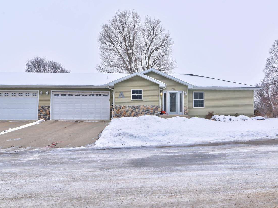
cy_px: 103
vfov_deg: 51.3
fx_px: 217
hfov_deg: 65.1
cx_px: 157
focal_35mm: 27
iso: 100
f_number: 8
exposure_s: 1/250
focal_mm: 24
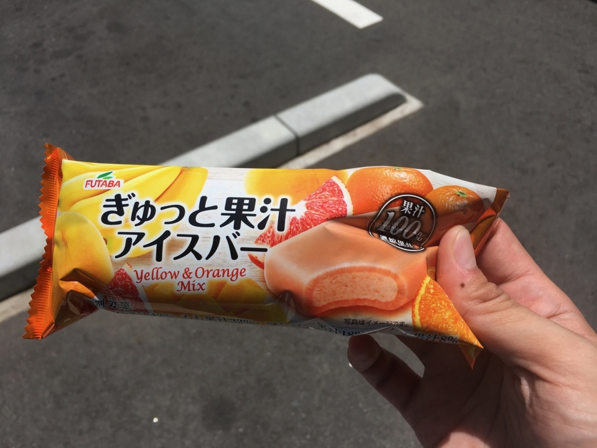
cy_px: 224
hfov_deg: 61.7
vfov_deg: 48.2
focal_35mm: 29
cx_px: 298
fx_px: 500
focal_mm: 4.15
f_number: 2.2
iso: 25
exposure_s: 1/3077
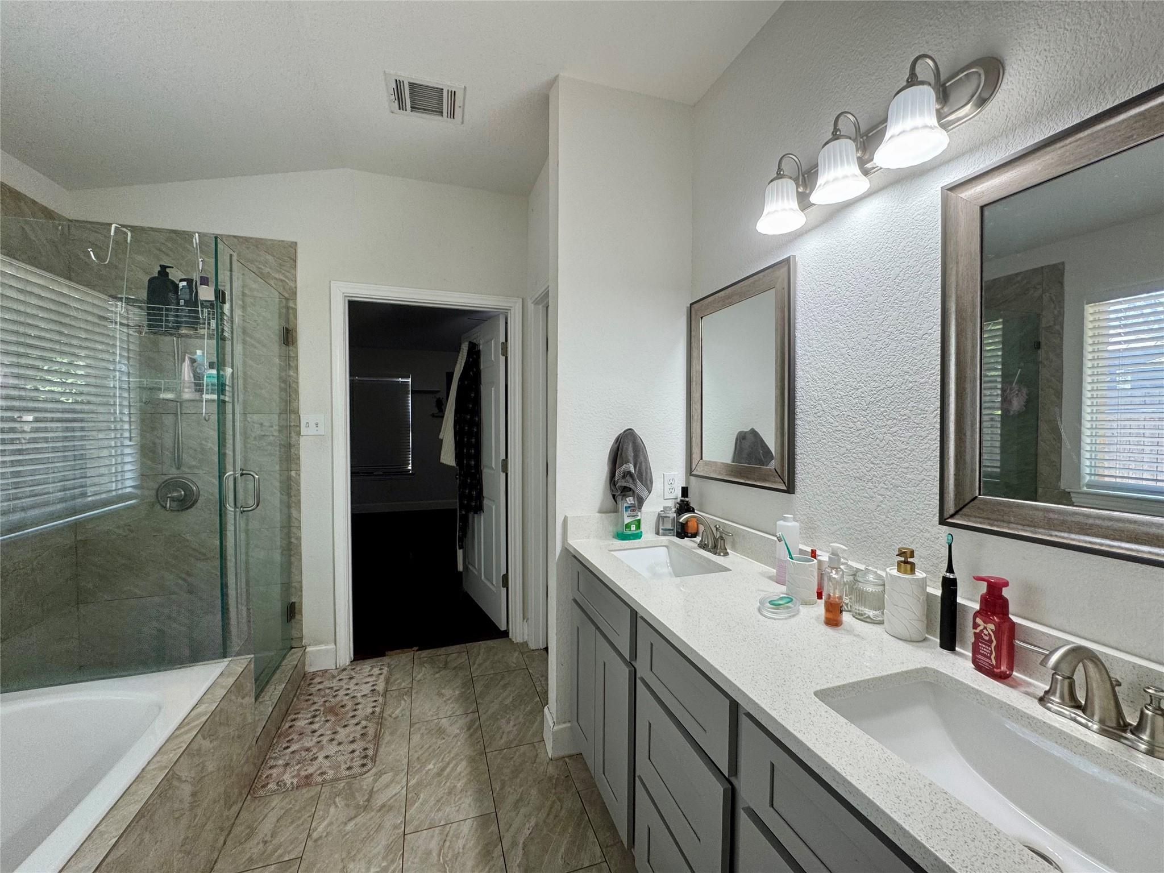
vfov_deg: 85.7
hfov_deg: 102.1
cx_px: 582
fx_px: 471
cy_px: 436
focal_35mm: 14
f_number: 2.2
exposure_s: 1/120
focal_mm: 2.22
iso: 80
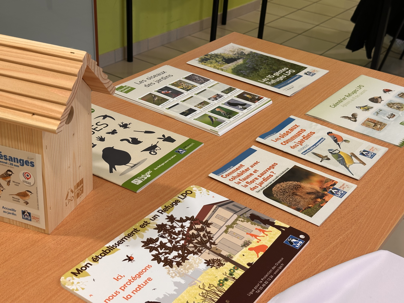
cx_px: 202
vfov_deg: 30.3
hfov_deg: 39.7
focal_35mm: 48
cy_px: 152
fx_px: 560
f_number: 1.78
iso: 64
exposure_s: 1/50
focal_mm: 6.86
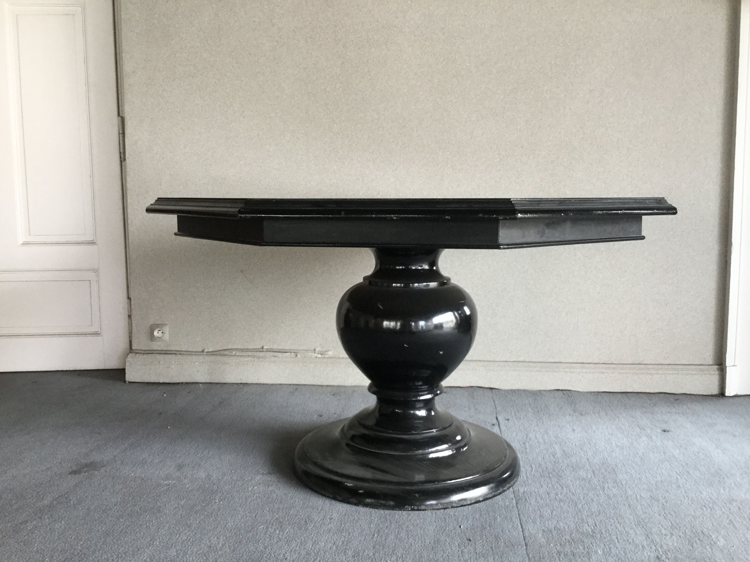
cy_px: 281
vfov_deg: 45.4
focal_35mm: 31
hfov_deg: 58.4
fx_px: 672
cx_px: 375
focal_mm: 3.3
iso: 125
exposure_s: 1/33
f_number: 2.4
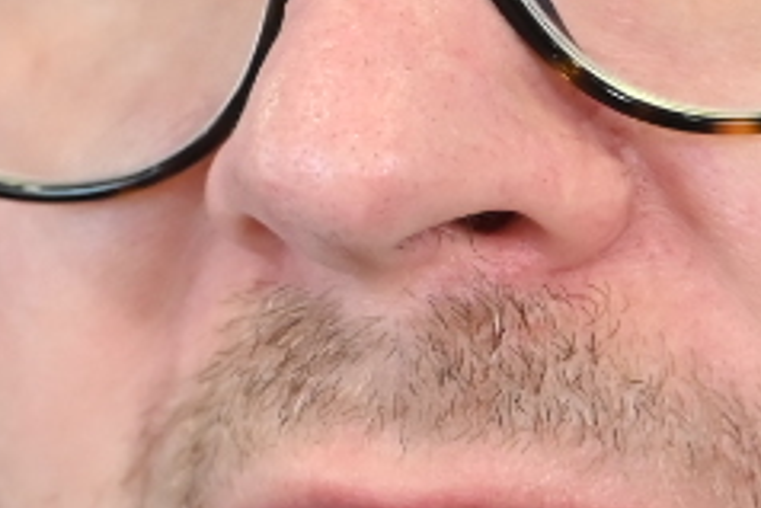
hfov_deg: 1.7
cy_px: 38
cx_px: 582
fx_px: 25910
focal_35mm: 1225
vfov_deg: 1.1
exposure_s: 1/200
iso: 1100
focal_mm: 180
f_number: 2.8
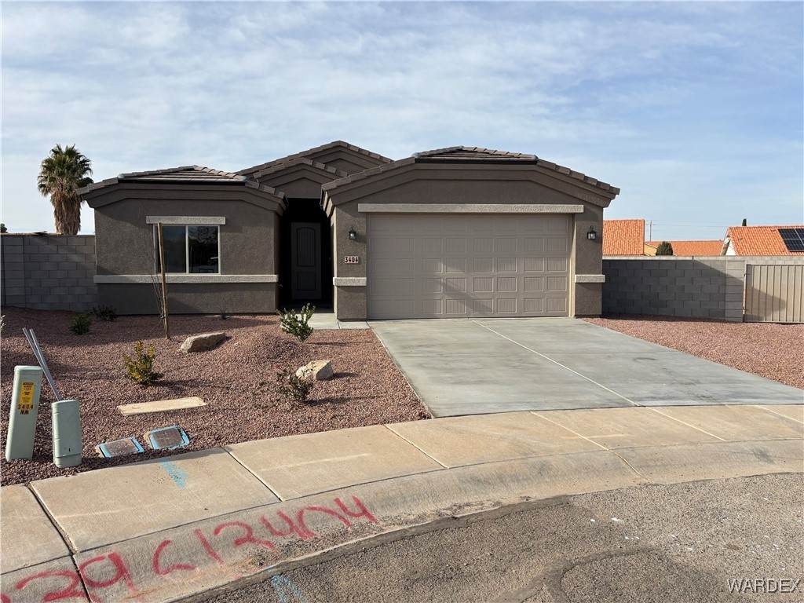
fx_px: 604
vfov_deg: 53.1
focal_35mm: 26
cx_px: 402
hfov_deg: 67.3
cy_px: 302
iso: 50
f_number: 1.6
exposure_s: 1/3650
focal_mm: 5.96
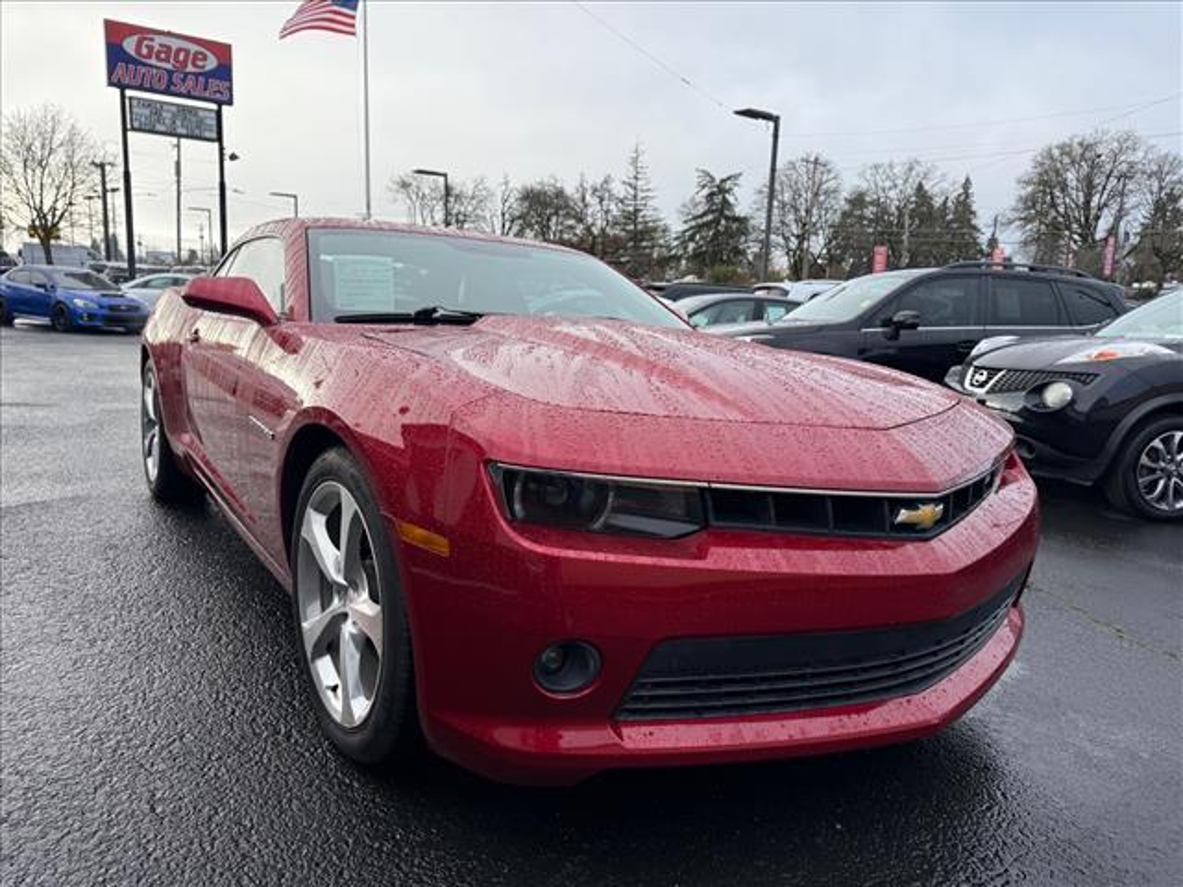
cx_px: 592
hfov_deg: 71.6
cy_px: 444
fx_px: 820
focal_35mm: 24
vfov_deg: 56.8
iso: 100
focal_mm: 6.76
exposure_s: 1/1437
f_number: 1.78
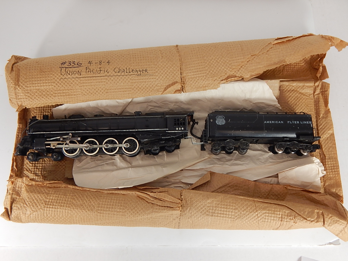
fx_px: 342
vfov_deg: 41.8
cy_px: 130
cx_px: 174
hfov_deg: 54.0
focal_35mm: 34
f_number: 3.3
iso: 125
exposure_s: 1/30
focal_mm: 6.1
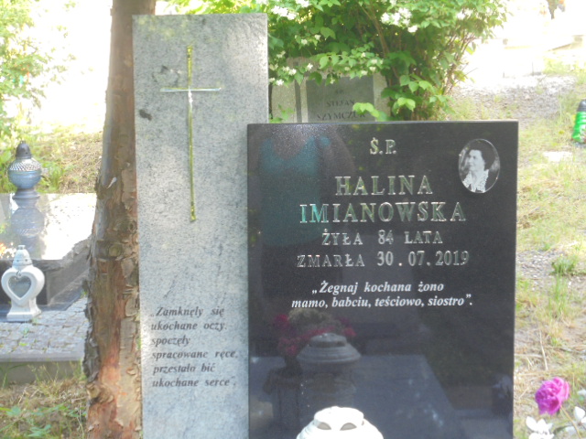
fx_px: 1083
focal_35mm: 64
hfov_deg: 30.3
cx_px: 293
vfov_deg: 22.9
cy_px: 220
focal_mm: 11.5
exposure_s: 1/30
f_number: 5.6
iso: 200
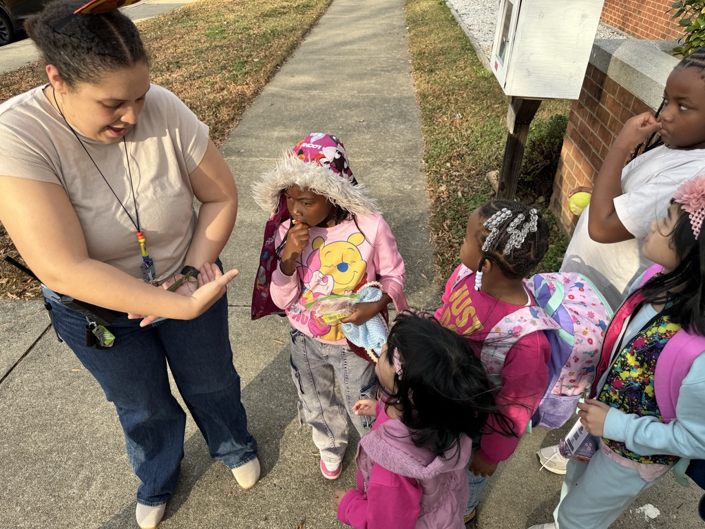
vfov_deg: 56.8
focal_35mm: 24
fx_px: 489
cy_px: 264
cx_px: 352
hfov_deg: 71.6
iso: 80
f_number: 1.78
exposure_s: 1/1238
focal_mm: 6.76
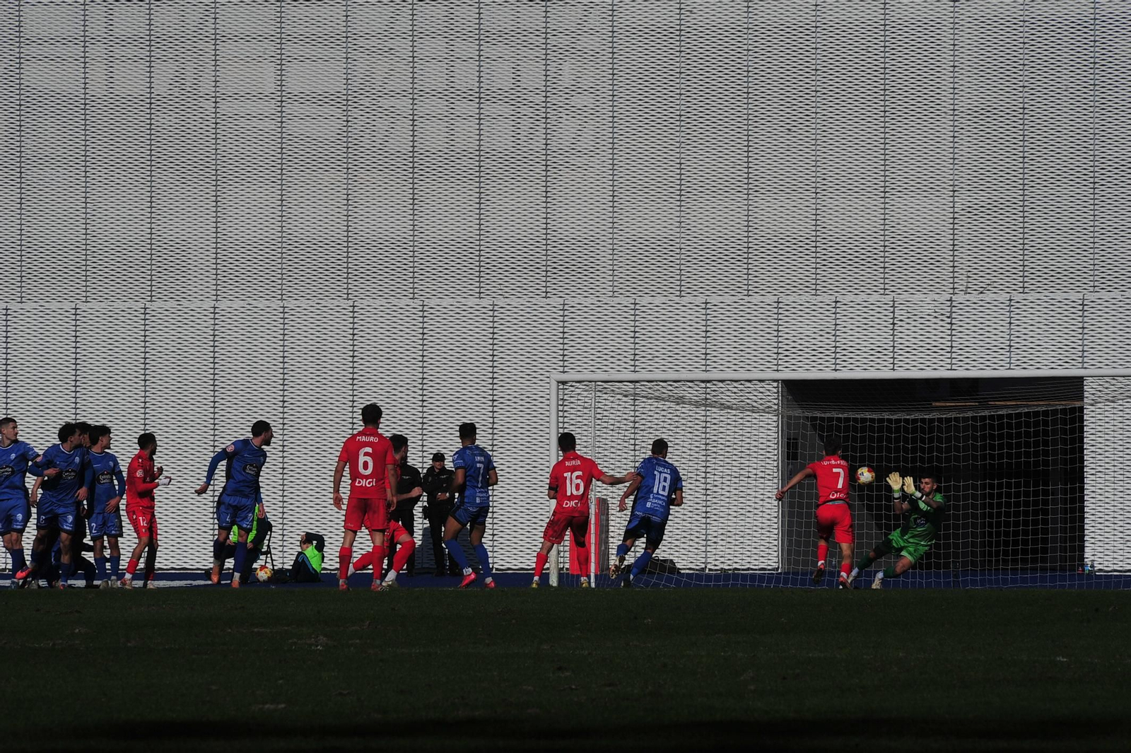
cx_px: 566
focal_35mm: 300
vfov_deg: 4.6
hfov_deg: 6.9
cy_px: 376
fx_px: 9420
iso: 400
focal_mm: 300
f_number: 18
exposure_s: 1/1250
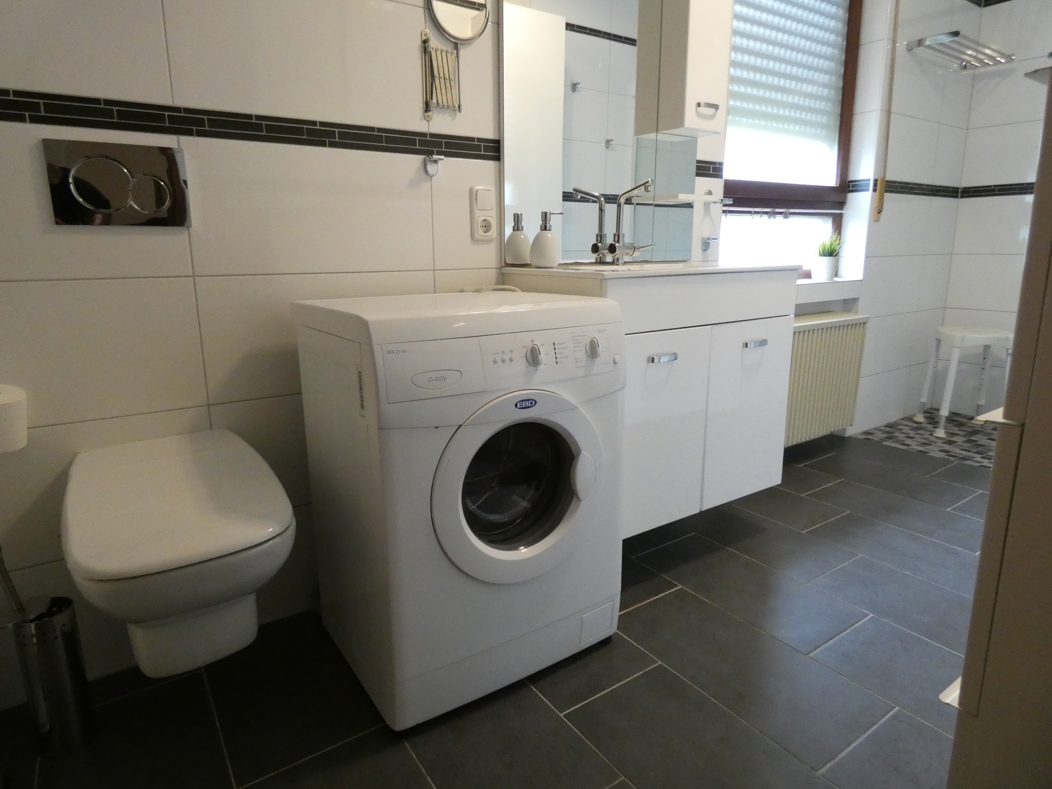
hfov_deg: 81.7
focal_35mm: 20
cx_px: 526
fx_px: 608
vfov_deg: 66.0
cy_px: 394
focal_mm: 3.6
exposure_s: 1/60
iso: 800
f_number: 2.8
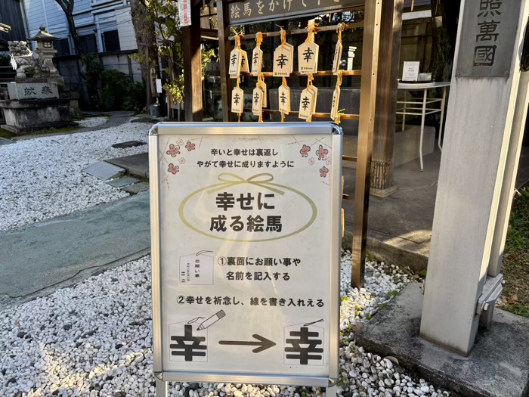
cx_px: 264
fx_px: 397
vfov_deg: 53.1
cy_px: 198
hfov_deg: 67.3
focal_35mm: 26
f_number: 1.6
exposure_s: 1/565
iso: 50
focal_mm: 5.96
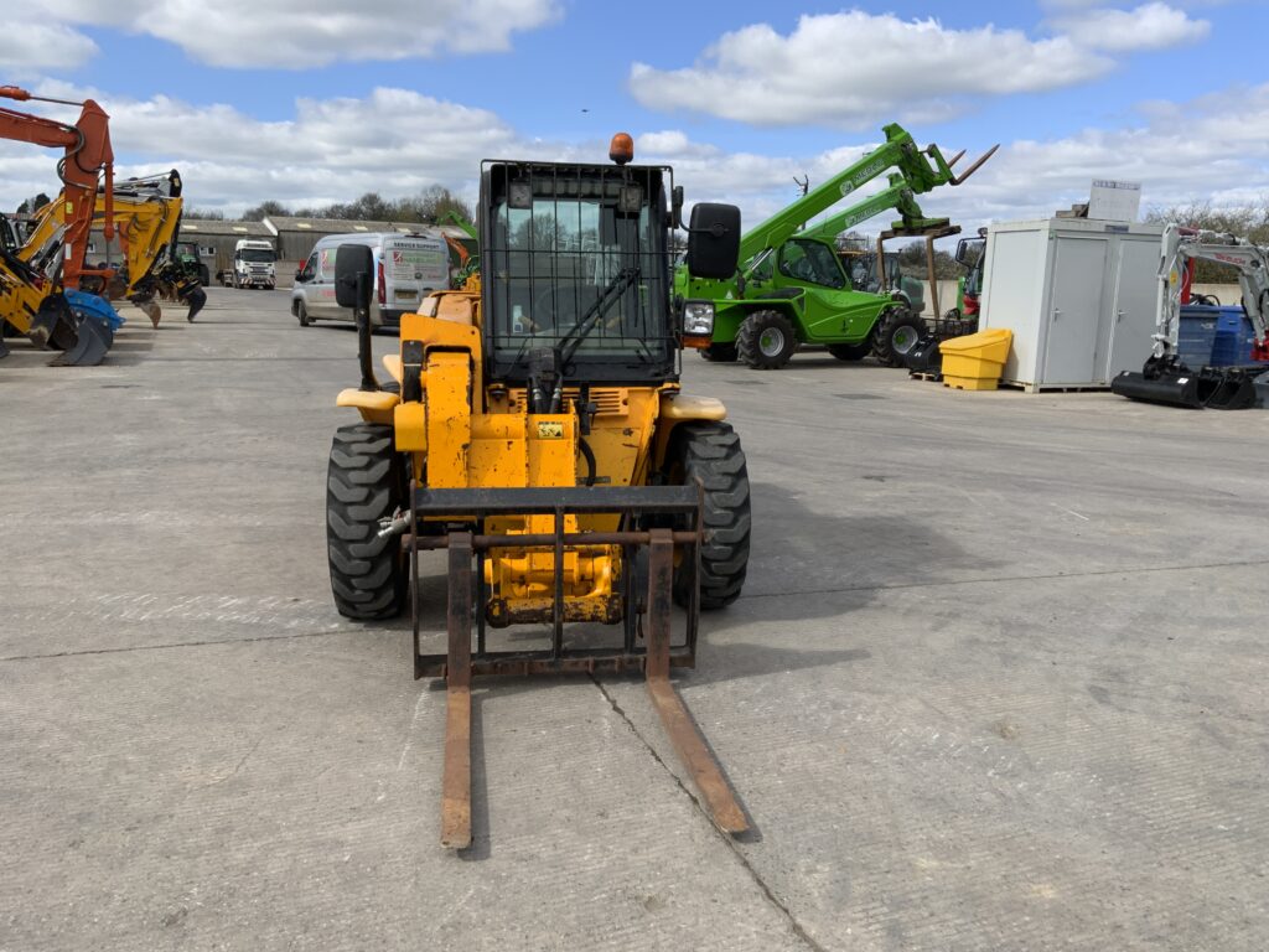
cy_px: 476
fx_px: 1063
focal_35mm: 29
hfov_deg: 61.7
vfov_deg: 48.2
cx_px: 634
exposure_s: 1/1490
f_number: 1.8
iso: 16
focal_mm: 3
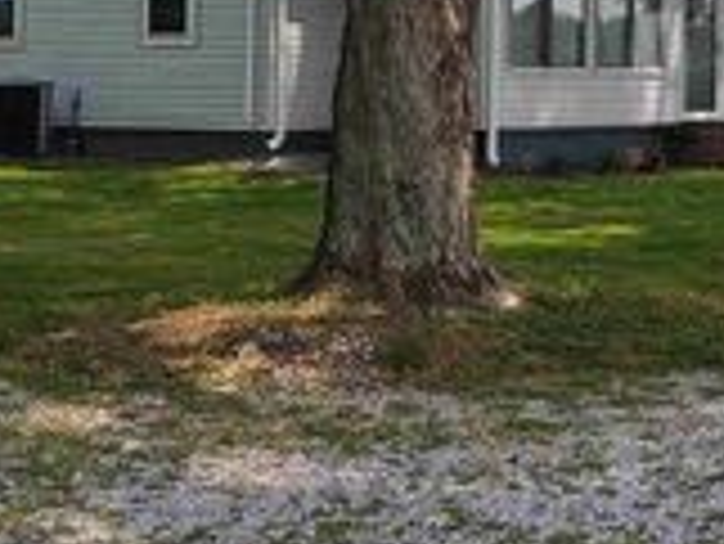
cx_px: 791
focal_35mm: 84
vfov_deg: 17.2
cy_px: -16
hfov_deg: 22.0
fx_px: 1758
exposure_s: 1/4871
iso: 100
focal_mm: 4.75
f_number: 1.7
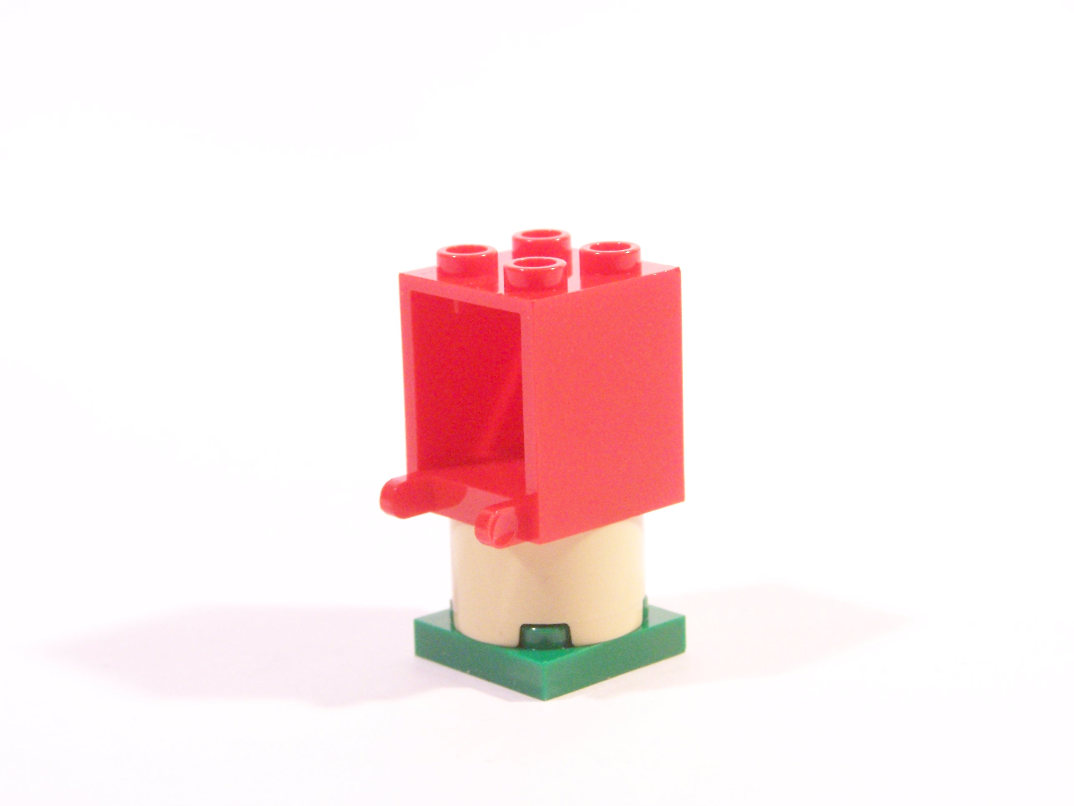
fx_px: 2916
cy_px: 403
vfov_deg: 15.7
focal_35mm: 94
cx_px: 537
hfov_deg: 20.9
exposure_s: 1/30
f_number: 3.6
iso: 400
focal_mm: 15.6
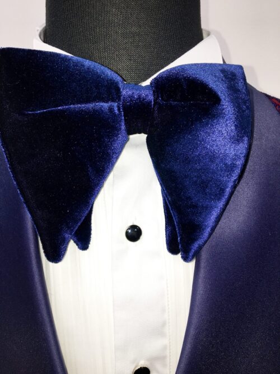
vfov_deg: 61.7
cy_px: 187
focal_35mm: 29
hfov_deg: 48.2
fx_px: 313
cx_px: 140
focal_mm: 4.15
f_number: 2.2
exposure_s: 1/83
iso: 25
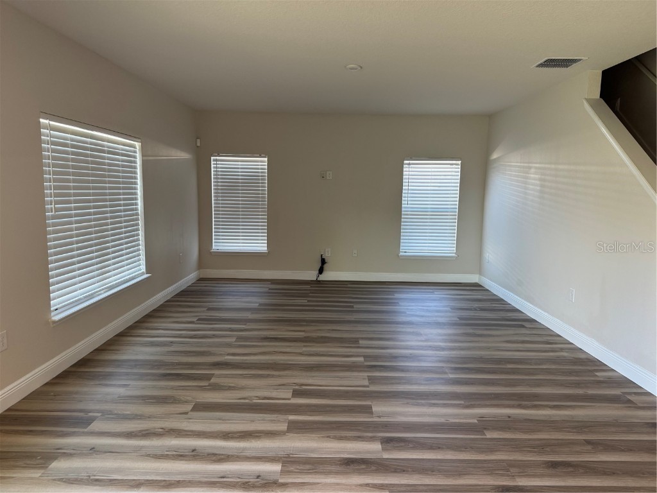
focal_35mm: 24
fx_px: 456
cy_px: 246
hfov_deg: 71.6
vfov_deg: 56.8
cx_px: 328
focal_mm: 6.76
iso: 200
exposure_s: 1/120
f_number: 1.78
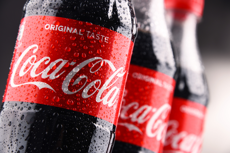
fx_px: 1917
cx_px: 115
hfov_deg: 6.9
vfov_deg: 4.6
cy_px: 76
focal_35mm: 300
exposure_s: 1/125
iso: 100
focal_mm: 300
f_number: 13
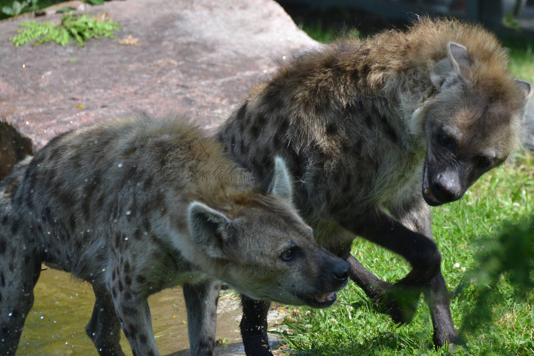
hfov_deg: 7.0
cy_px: 178
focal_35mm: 292
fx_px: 4339
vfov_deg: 4.7
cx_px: 267
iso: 400
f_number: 5.6
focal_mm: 195
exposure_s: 1/640
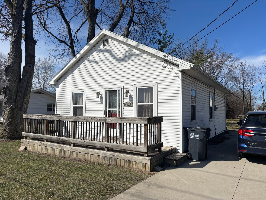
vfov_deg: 53.1
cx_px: 133
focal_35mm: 26
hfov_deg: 67.3
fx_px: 200
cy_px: 100
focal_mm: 5.96
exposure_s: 1/7194
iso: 50
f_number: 1.6
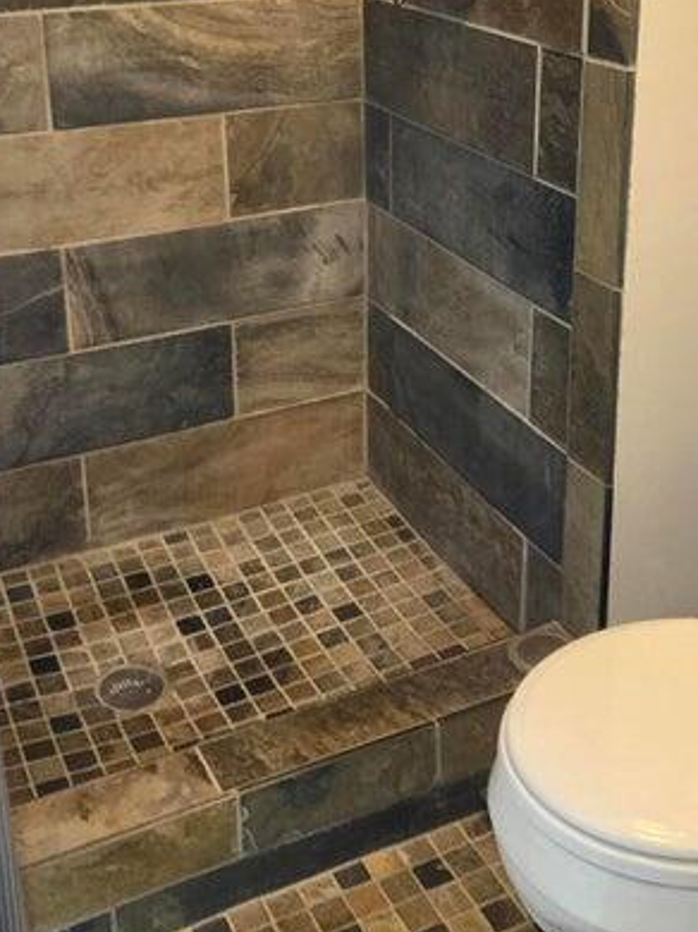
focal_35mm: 46
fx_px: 1238
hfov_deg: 31.5
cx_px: 354
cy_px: 198
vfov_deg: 39.8
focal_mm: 3.99
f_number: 1.8
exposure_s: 1/30
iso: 320
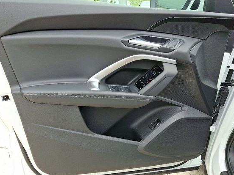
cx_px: 124
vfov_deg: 48.2
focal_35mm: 29
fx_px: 196
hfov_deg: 61.6
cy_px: 88
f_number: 1.8
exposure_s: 1/147
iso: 25
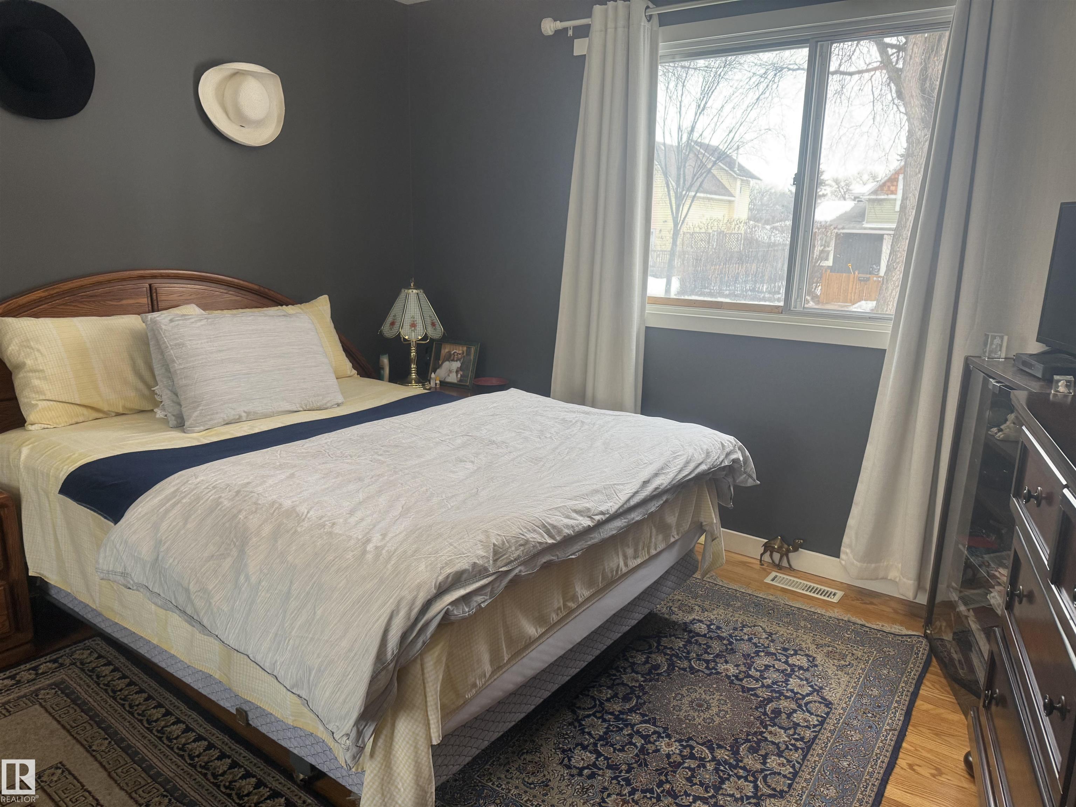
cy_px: 404
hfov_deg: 71.6
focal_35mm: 24
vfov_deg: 56.8
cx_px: 538
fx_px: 746
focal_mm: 6.76
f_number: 1.78
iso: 125
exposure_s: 1/60
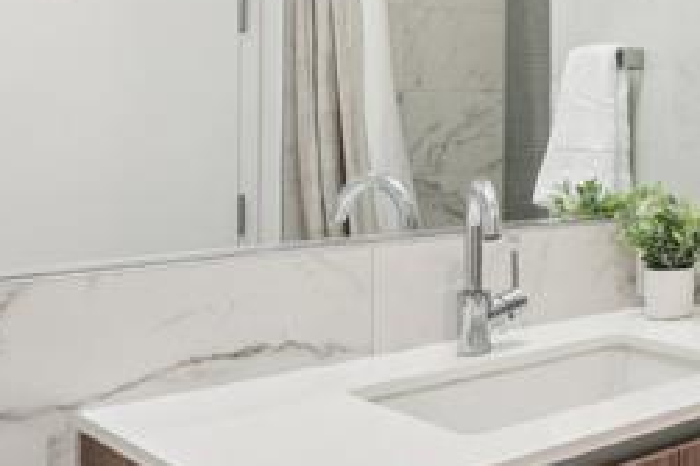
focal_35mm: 49
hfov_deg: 29.7
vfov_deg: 27.1
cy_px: 106
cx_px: 971
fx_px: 952
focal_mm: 8.1
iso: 200
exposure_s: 1/8
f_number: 5.6
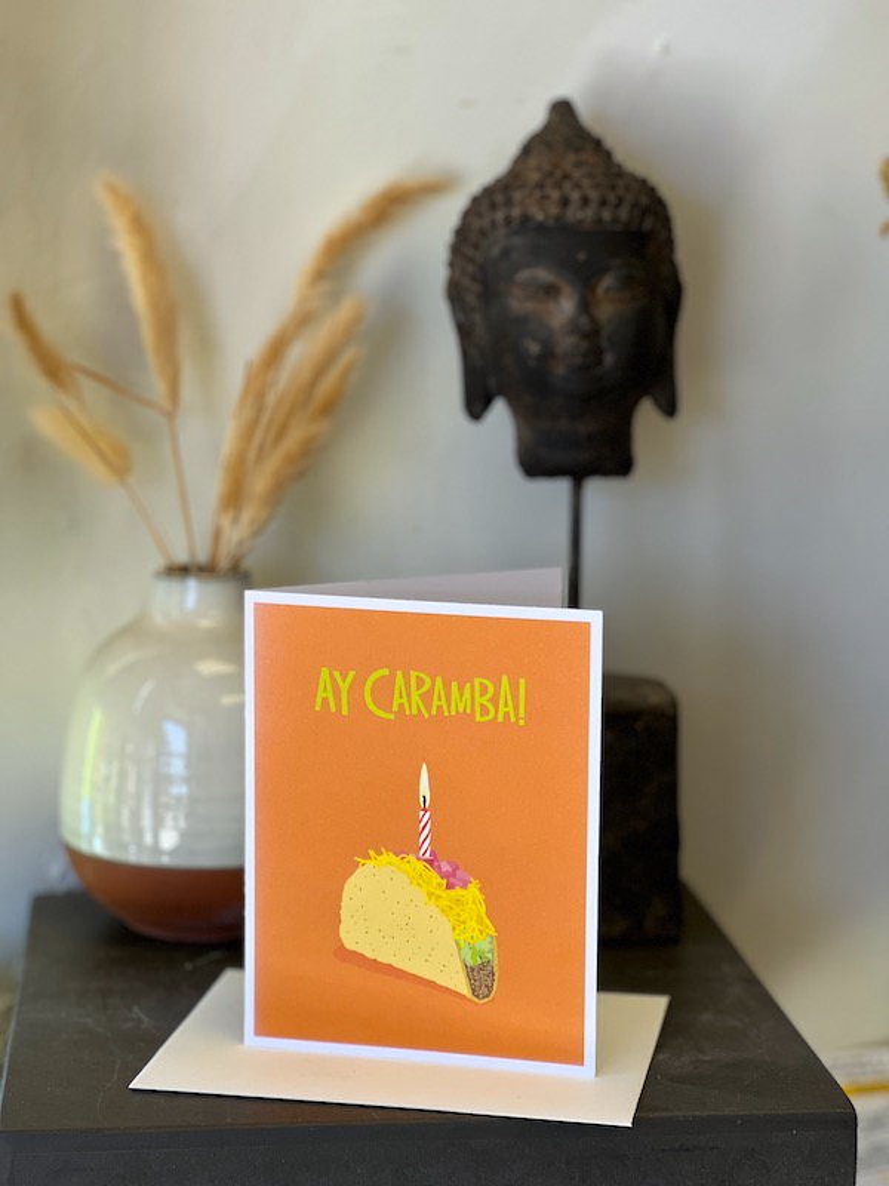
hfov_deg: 19.1
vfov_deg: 25.3
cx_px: 444
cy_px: 593
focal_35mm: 77
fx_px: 2637
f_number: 2.8
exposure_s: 1/121
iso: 100
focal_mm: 9
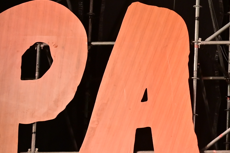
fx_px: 1386
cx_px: 511
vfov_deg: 6.3
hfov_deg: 8.8
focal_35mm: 217
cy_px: 137
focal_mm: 48
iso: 900
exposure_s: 1/50
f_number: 5.6
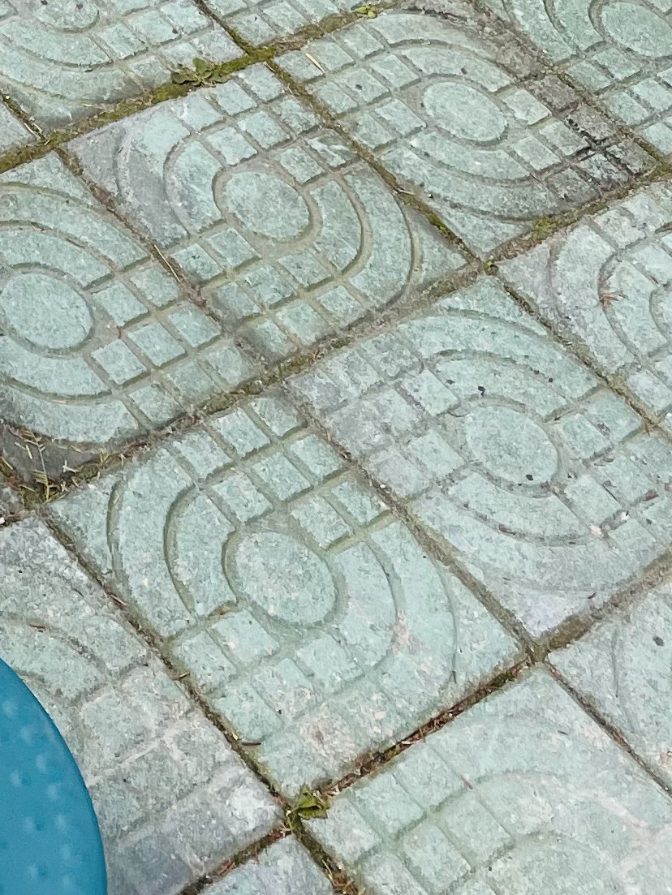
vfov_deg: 18.7
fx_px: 2458
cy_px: -358
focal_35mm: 95
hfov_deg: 14.2
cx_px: -429
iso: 32
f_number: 1.6
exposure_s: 1/569
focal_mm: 4.2
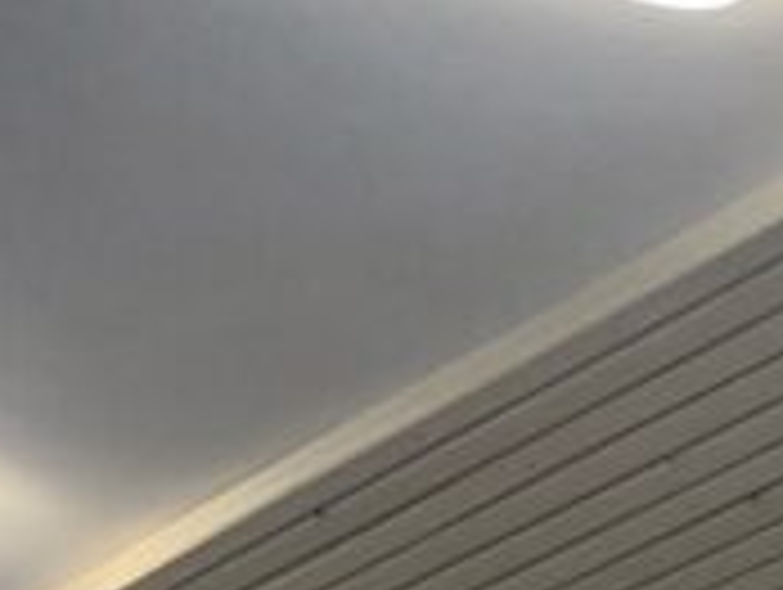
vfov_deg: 7.3
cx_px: 2678
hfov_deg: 8.0
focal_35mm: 197
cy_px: 1139
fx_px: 4462
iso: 125
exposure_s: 1/100
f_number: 1.6
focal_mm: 5.1
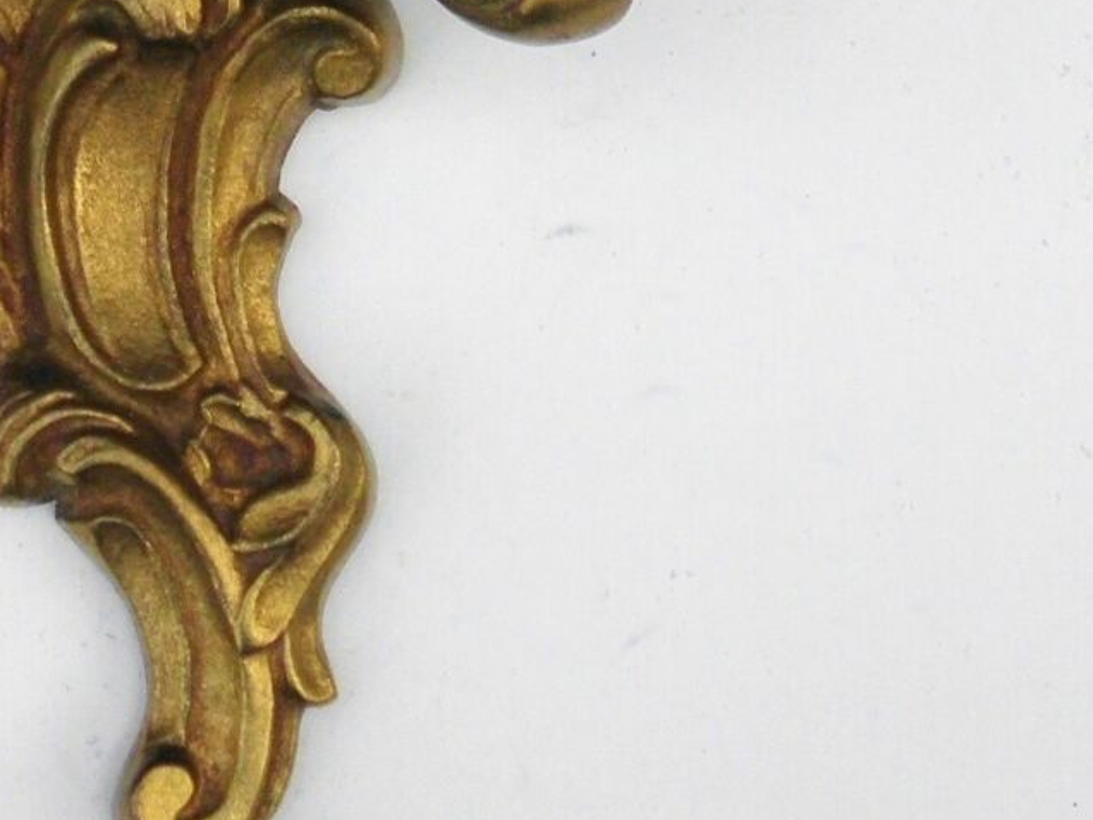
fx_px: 5210
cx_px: 234
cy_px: -710
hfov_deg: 11.9
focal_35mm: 165
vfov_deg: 8.6
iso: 100
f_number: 3.8
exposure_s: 1/640
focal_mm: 7.5
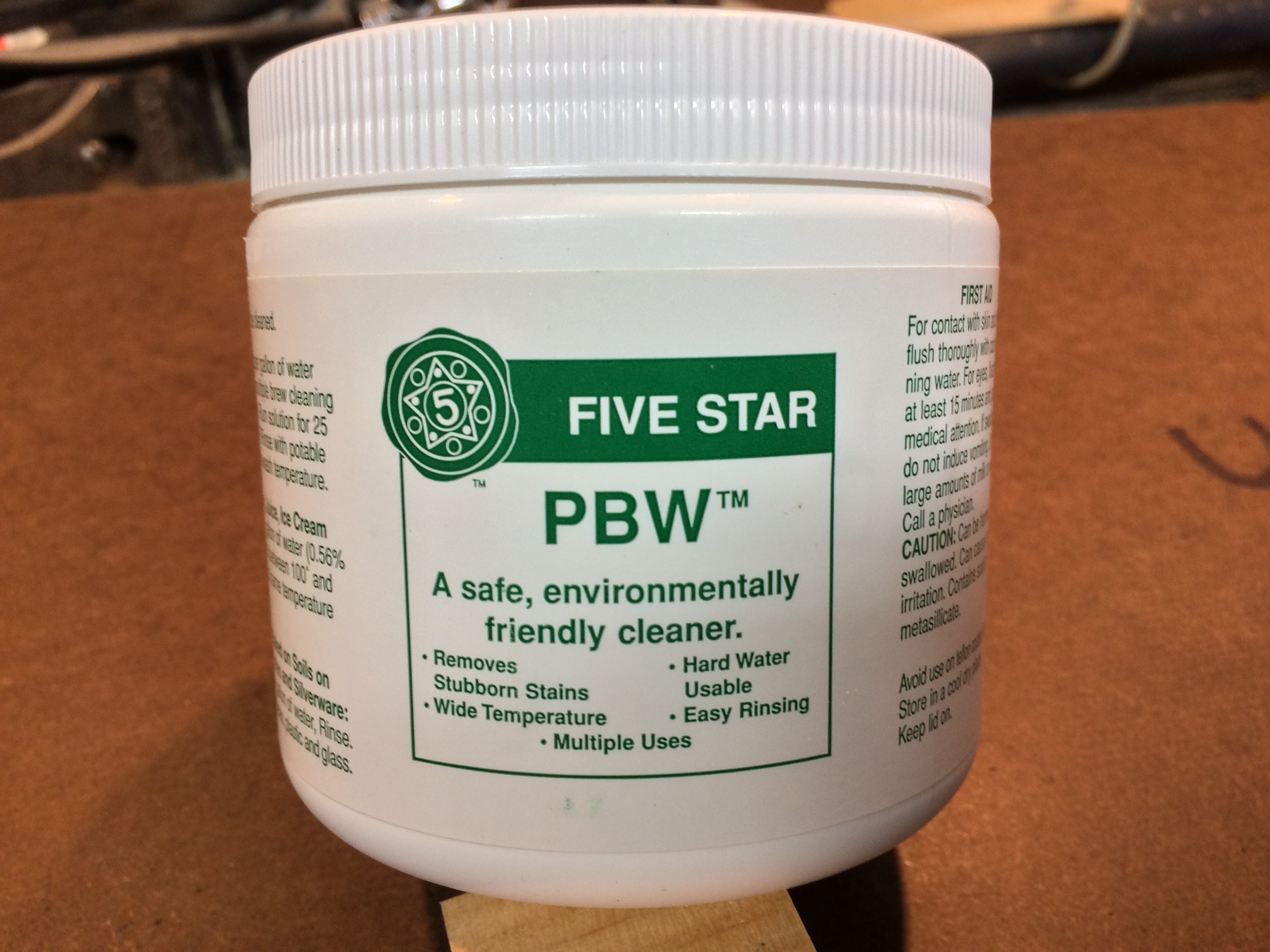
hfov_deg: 61.7
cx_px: 635
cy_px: 476
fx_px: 1064
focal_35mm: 29
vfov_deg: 48.2
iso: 80
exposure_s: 1/30
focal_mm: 4.15
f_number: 2.2
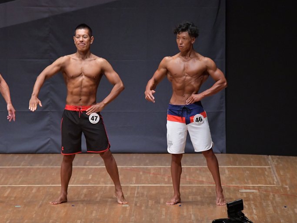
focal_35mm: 278
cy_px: 111
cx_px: 155
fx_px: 2385
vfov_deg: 5.3
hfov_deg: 7.1
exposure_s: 1/400
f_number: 5.6
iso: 6400
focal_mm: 170
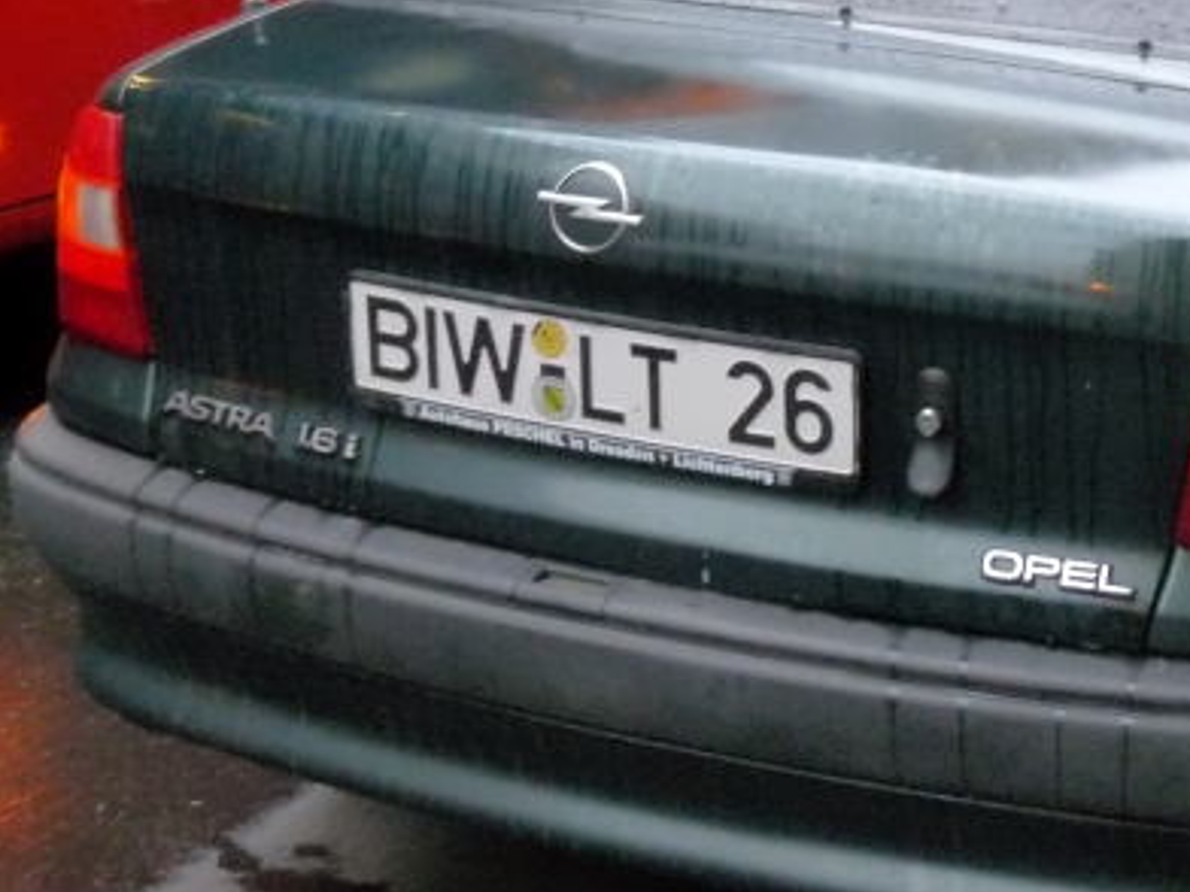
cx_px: 974
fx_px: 2922
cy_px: 296
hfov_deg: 22.7
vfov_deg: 17.3
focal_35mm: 85
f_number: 3
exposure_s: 1/13
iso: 800
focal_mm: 6.6
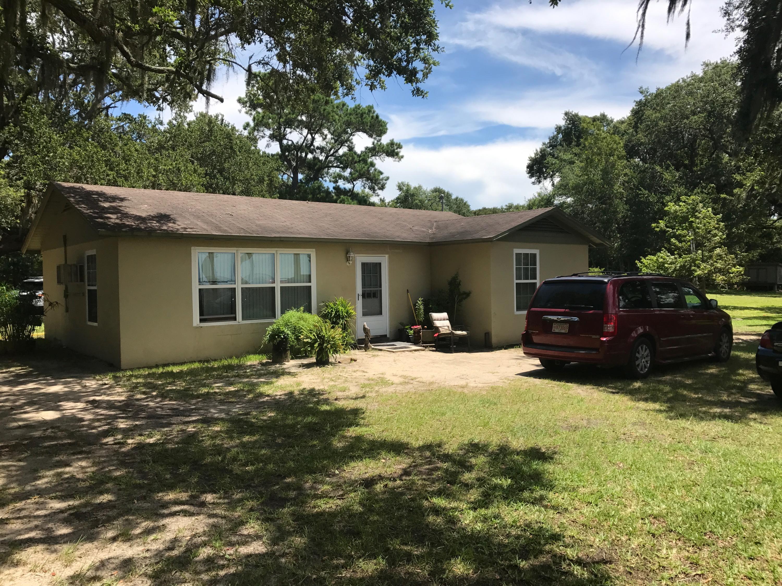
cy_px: 293
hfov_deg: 63.4
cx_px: 391
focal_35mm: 28
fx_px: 633
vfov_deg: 49.7
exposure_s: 1/2037
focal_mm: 3.99
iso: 20
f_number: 1.8
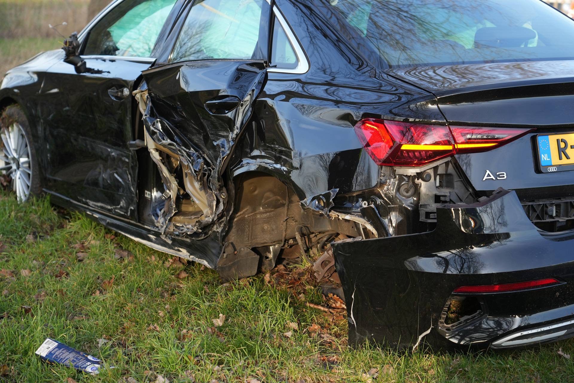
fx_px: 1307
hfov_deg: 24.8
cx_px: 287
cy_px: 192
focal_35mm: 82
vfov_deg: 16.7
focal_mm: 82
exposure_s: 1/160
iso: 250
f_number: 5
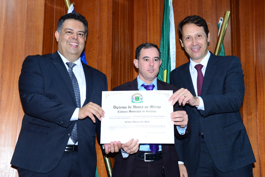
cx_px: 132
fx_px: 412
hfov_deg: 35.6
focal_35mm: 56
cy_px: 88
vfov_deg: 24.2
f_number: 5.6
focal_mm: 56
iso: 2000
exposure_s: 1/125
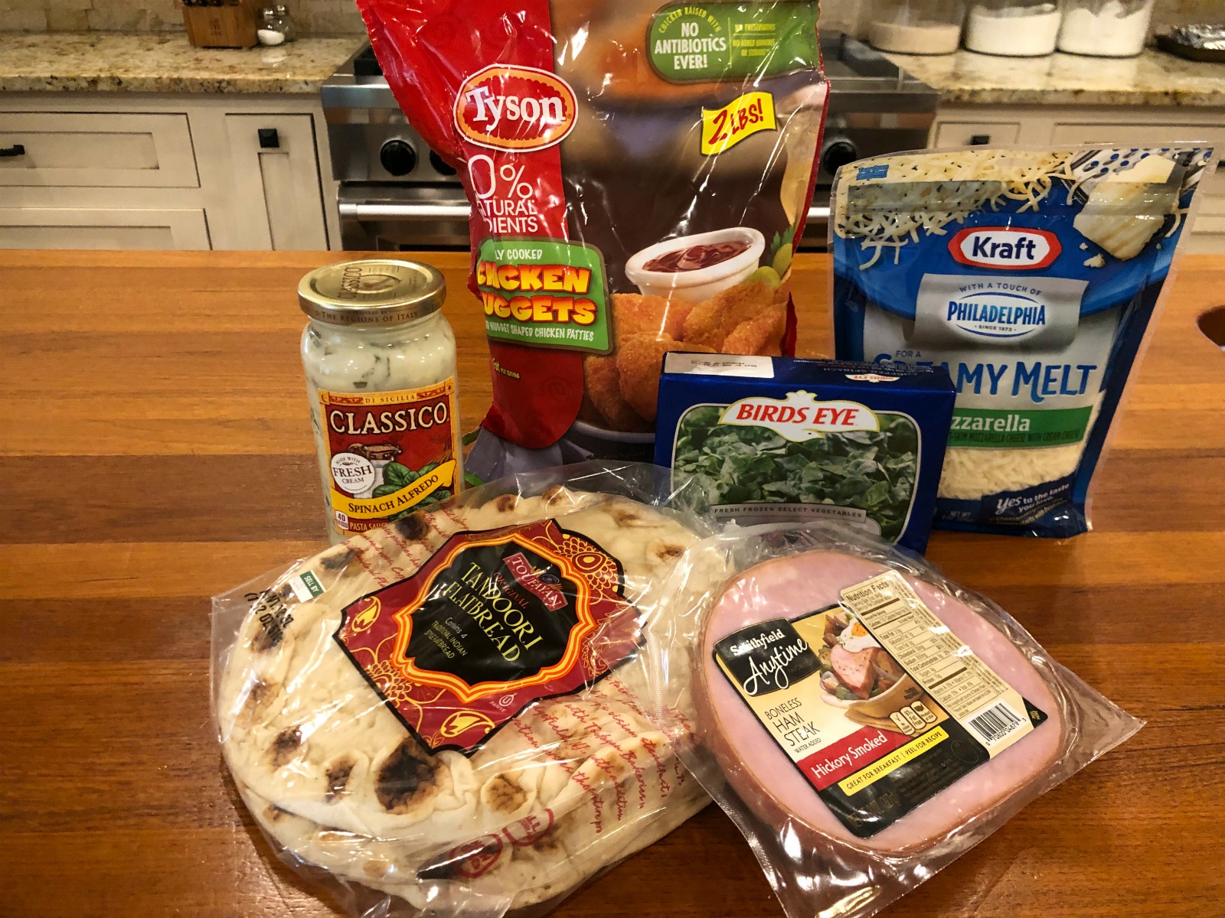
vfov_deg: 49.7
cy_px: 459
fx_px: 991
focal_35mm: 28
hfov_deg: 63.4
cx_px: 612
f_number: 1.8
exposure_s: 1/13
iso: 100
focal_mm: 4
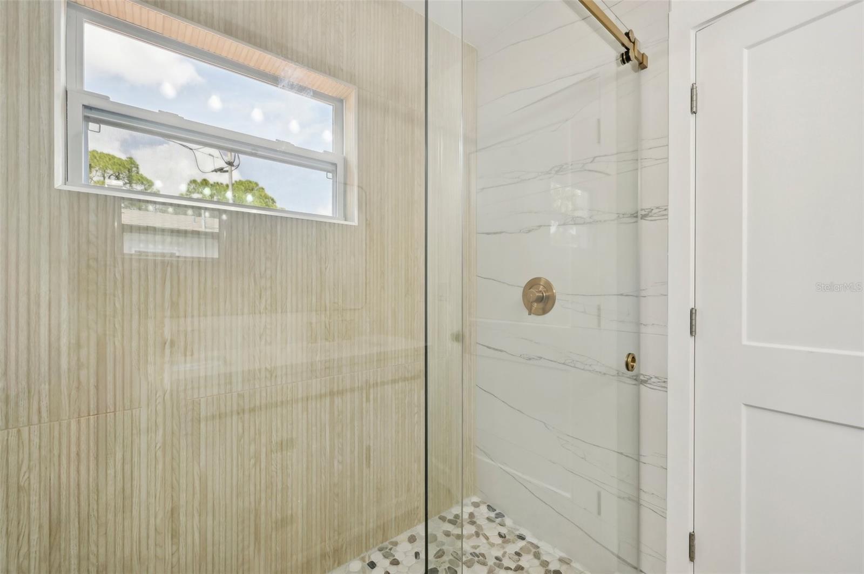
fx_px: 336
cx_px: 432
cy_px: 287
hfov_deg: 104.3
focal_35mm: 14
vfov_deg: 81.1
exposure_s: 1/125
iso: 400
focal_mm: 14
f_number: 8
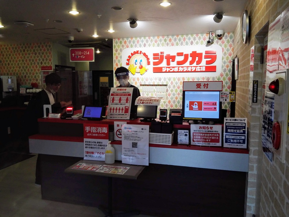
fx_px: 242
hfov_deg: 61.7
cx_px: 144
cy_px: 108
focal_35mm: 29
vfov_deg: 48.2
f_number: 2
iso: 100
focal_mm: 3.8
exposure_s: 1/107
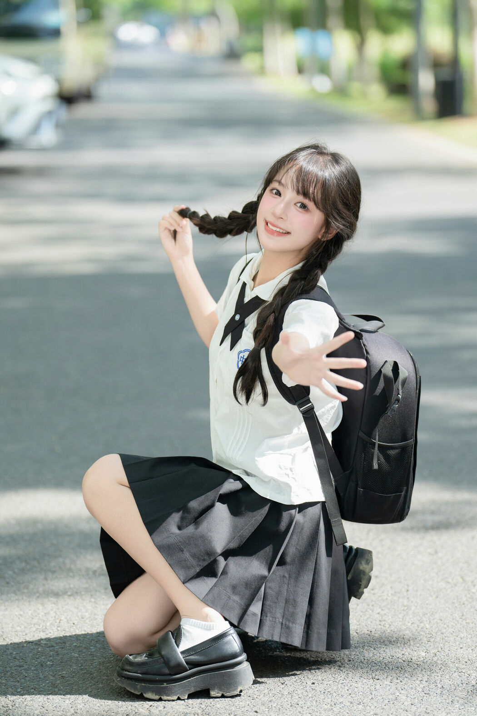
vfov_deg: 17.8
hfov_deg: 11.9
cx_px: 238
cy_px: 358
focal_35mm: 115
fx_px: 2285
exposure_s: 1/500
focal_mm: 115
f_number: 2.8
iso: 250
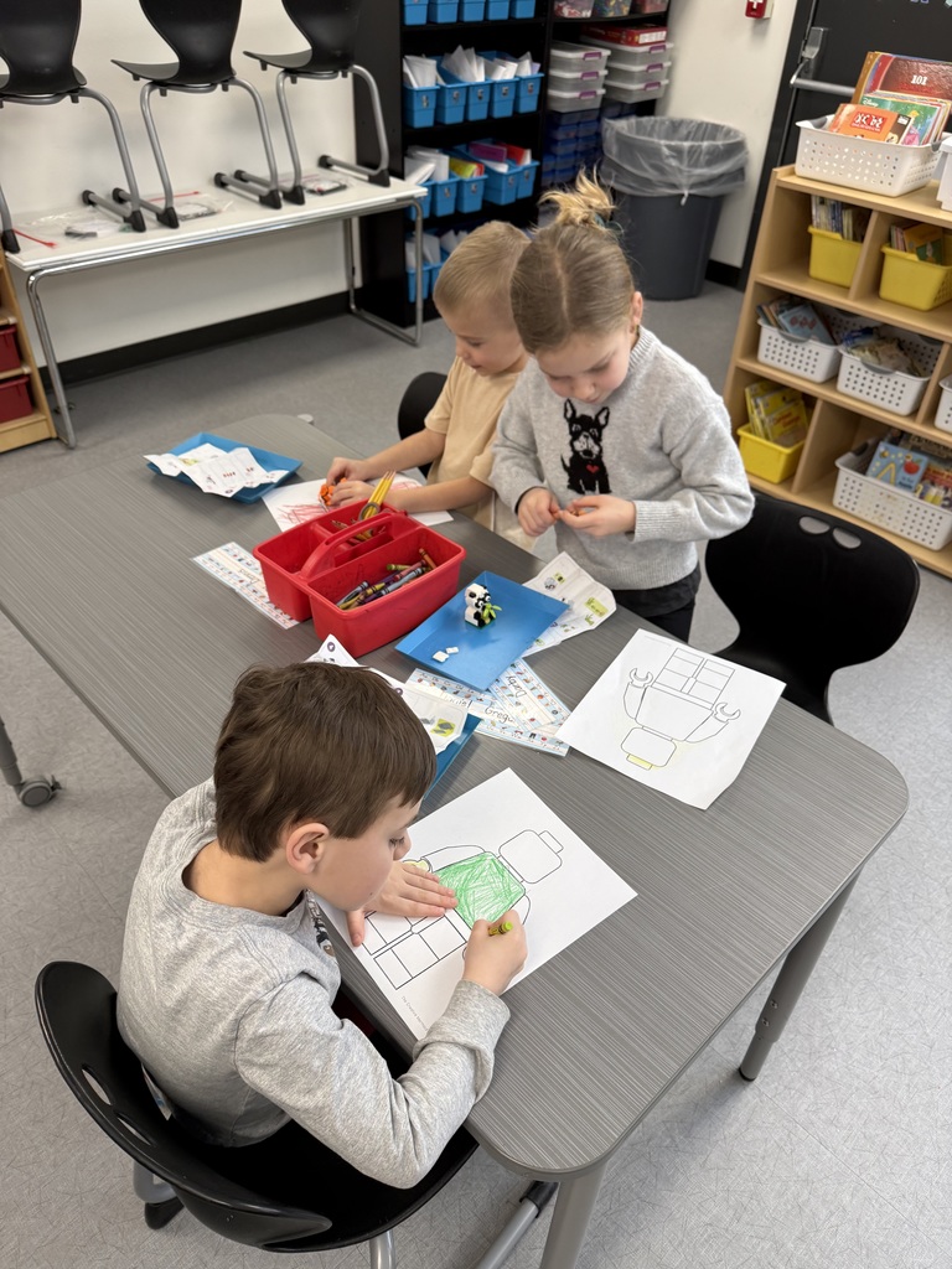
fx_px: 880
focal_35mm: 24
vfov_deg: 71.6
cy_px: 634
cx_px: 476
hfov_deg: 56.8
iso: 125
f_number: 1.78
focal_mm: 6.76
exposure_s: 1/60
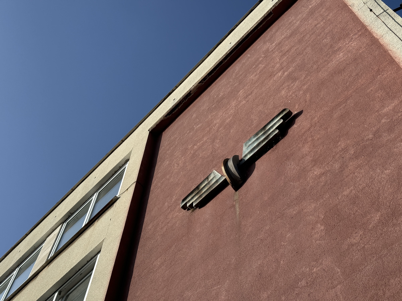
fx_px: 557
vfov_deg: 30.3
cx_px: 201
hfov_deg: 39.7
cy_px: 150
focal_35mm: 48
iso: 64
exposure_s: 1/4608
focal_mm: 6.86
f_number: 1.78
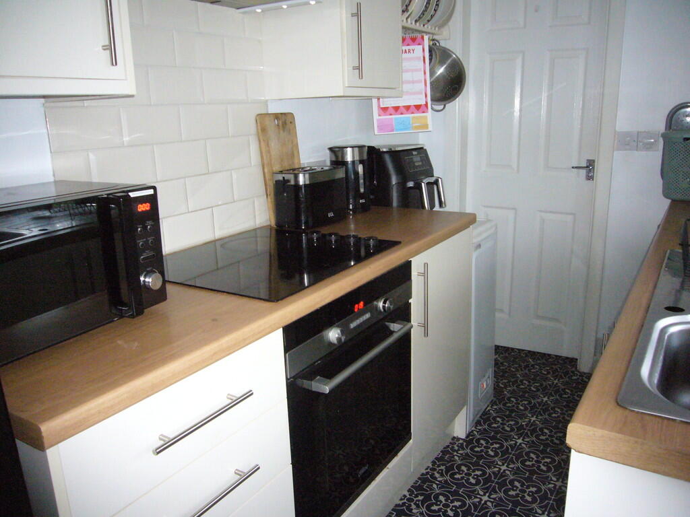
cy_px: 258
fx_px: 558
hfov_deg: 63.4
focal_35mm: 28
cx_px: 345
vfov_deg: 49.7
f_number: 2.8
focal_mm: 4.6
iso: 400
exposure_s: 1/30
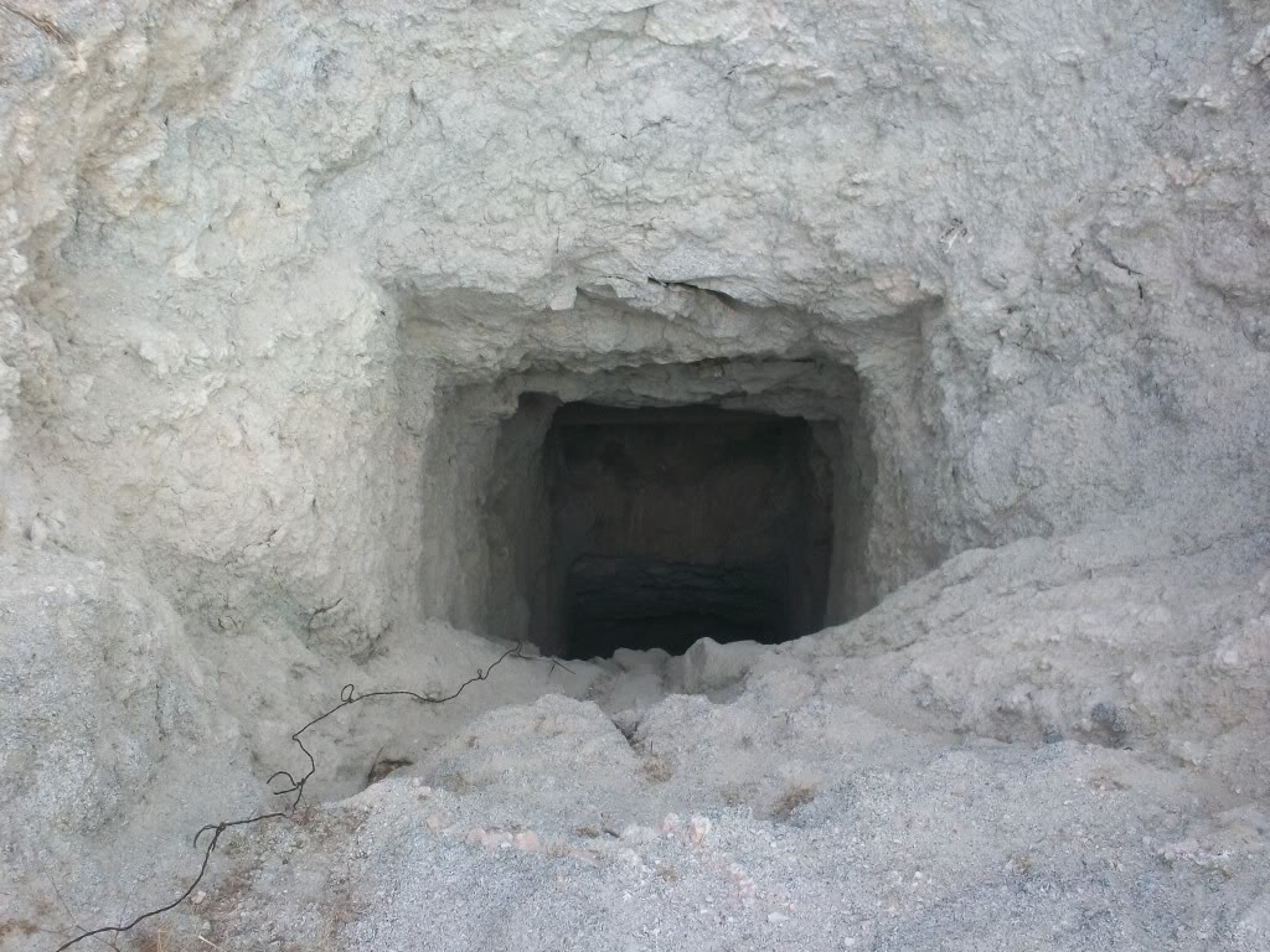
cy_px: 476
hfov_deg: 49.0
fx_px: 1394
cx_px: 635
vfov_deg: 37.7
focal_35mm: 38
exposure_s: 1/160
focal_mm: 6.3
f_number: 4.5
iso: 80
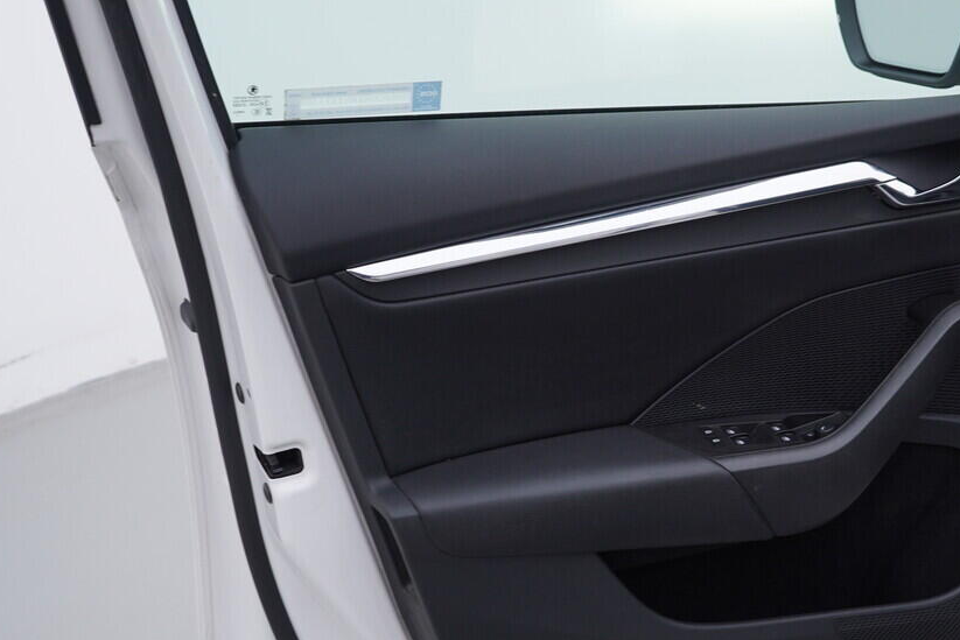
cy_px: 335
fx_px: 1680
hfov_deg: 31.4
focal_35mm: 63
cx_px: 693
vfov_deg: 21.6
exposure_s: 1/80
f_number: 4
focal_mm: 24
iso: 125
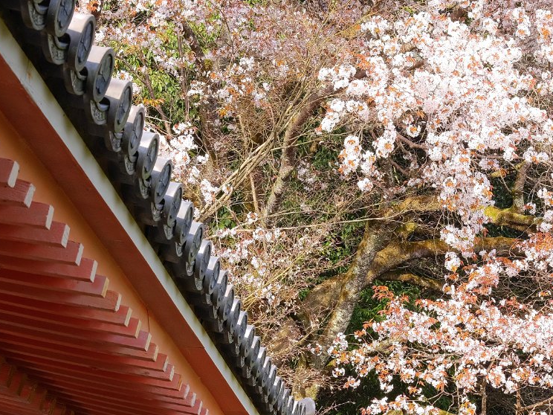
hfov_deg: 15.3
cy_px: 386
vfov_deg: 11.4
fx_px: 2061
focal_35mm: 129
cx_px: 231
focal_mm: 45
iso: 500
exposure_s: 1/200
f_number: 8
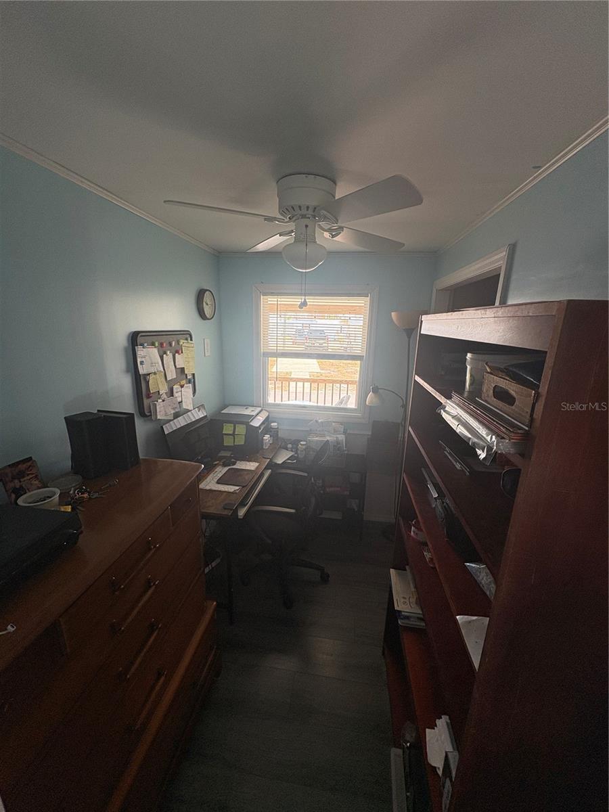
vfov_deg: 102.1
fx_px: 328
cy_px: 406
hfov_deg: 85.7
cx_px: 304
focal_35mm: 14
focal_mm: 2.22
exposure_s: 1/99
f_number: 2.2
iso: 160
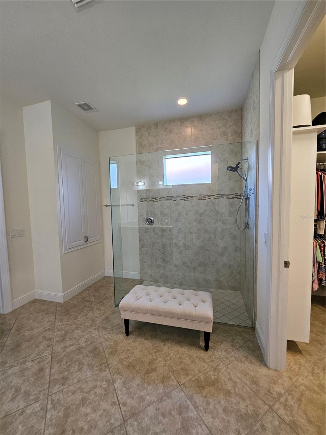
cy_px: 218
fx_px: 163
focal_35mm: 13
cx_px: 163
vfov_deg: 106.2
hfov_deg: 89.9
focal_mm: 1.7
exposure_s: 1/60
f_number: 2.2
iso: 160
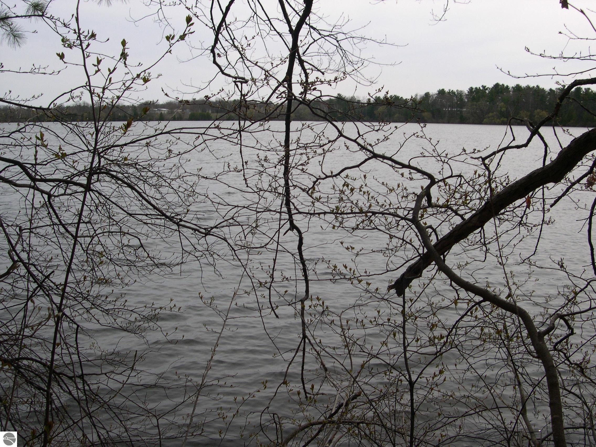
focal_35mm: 38
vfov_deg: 37.7
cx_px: 298
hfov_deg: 49.0
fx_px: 654
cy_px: 224
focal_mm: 8
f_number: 7.6
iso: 100
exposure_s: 1/202
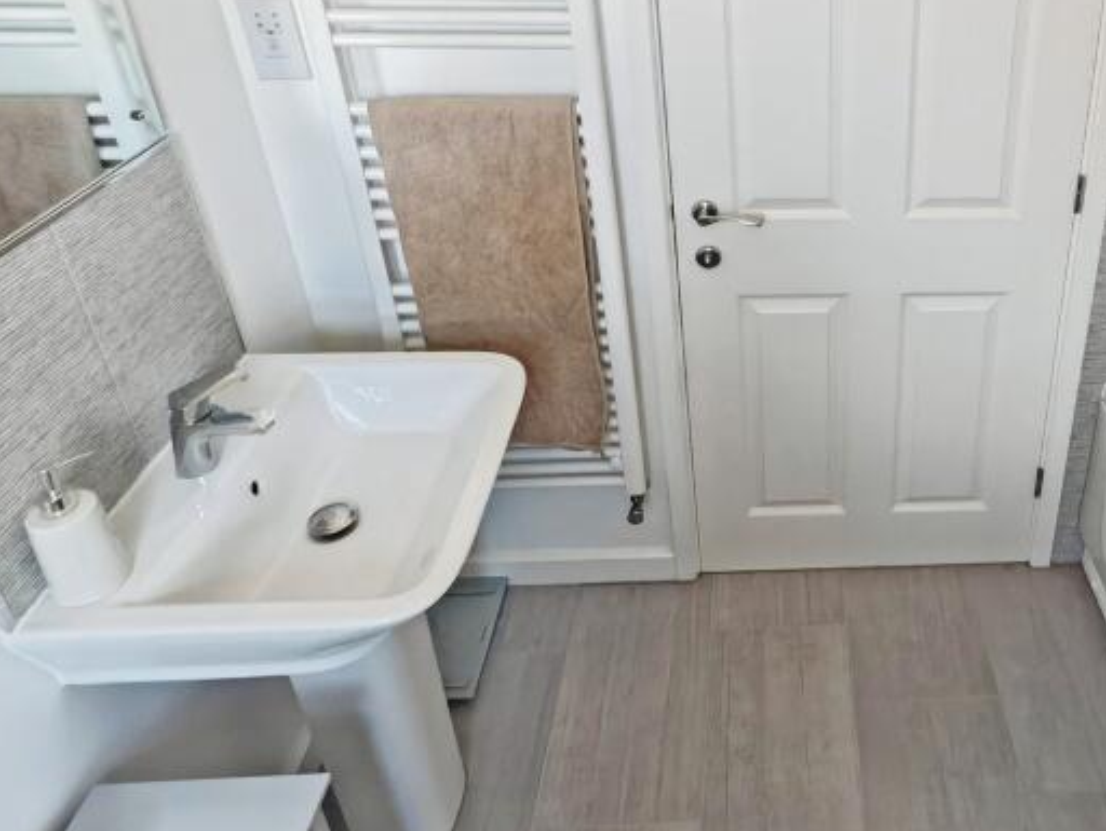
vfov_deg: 53.0
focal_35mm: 26
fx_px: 831
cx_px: 808
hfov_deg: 63.9
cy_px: 472
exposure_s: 1/33
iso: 400
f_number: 2
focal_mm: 1.82
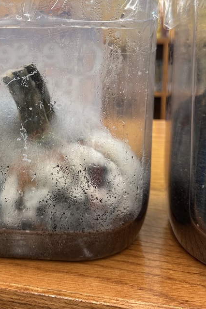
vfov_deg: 47.8
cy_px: 109
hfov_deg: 32.3
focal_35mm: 40
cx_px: 36
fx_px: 343
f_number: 1.78
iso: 125
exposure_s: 1/120
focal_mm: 6.86
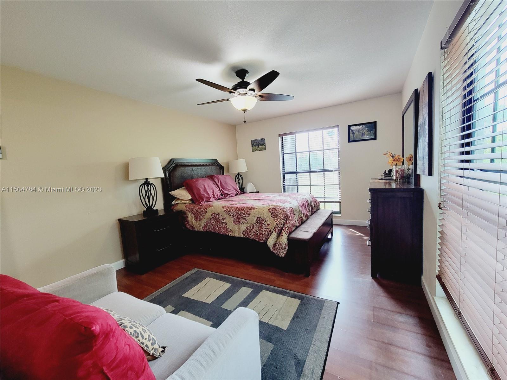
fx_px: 190
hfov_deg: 106.2
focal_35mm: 13
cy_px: 190
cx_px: 254
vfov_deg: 89.9
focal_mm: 2.2
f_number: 2.2
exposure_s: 1/60
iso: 320
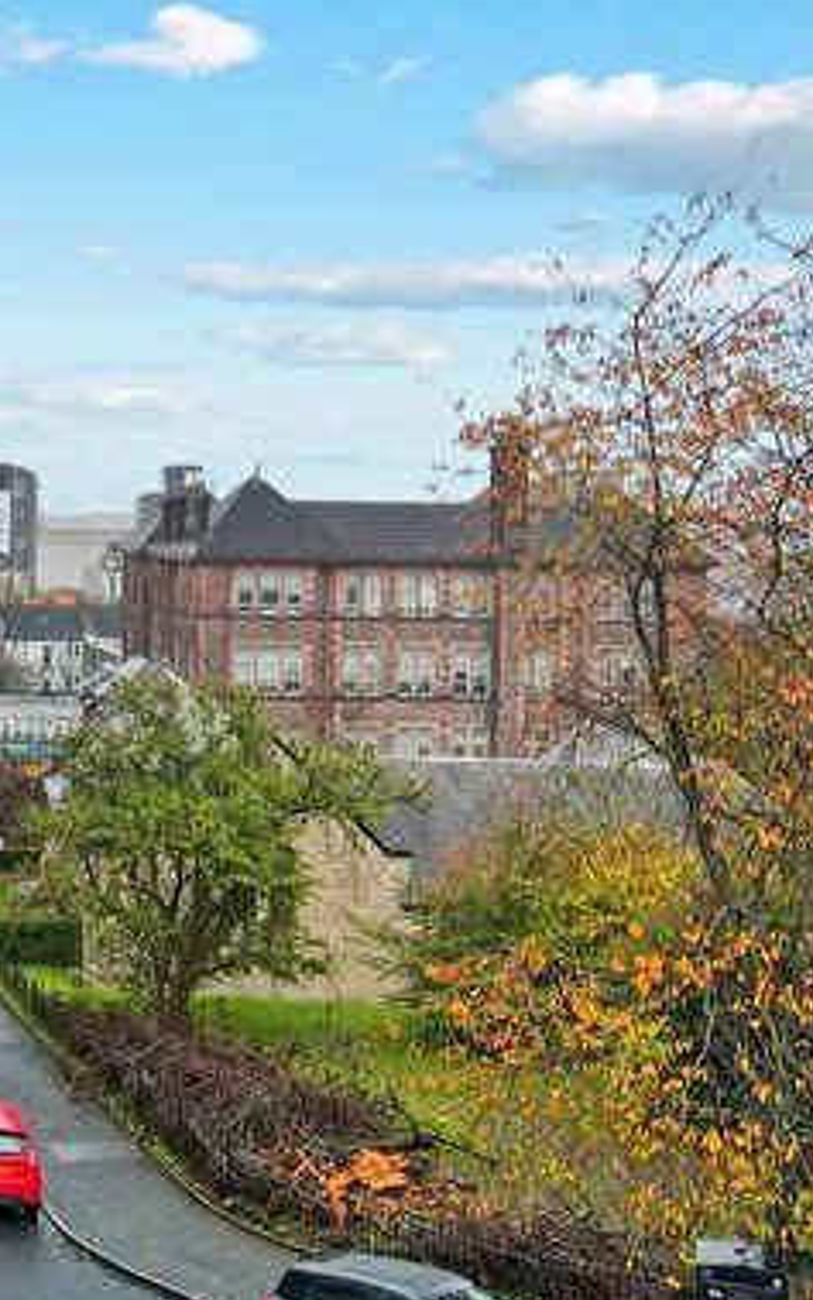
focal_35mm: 47
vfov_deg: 42.5
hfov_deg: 24.4
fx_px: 1666
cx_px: -206
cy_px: 544
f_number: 2.8
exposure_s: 1/80
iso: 100
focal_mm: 4.5
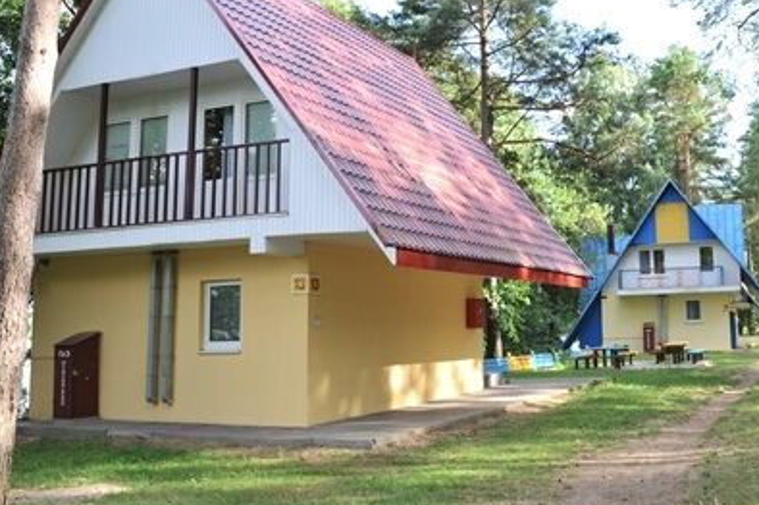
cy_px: 204
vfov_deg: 34.1
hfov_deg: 48.3
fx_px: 822
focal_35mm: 39
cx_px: 536
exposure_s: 1/320
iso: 250
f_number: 4
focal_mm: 24
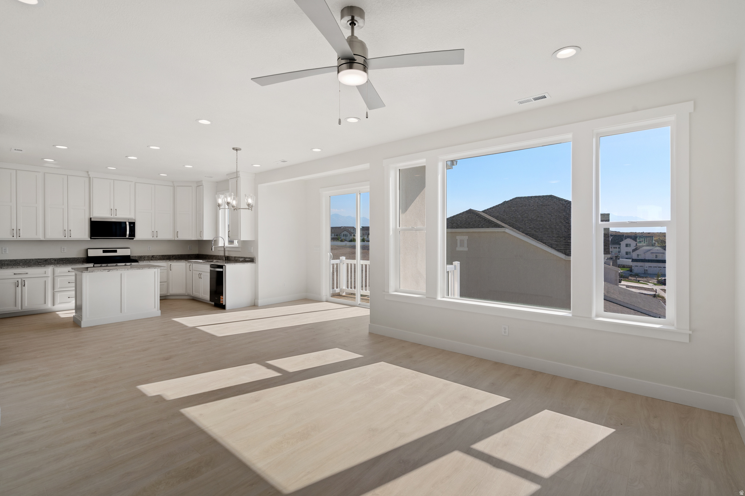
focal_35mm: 16
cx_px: 372
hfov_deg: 96.7
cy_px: 248
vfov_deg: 73.7
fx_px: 331
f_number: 9
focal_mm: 16
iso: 100
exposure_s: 1/20
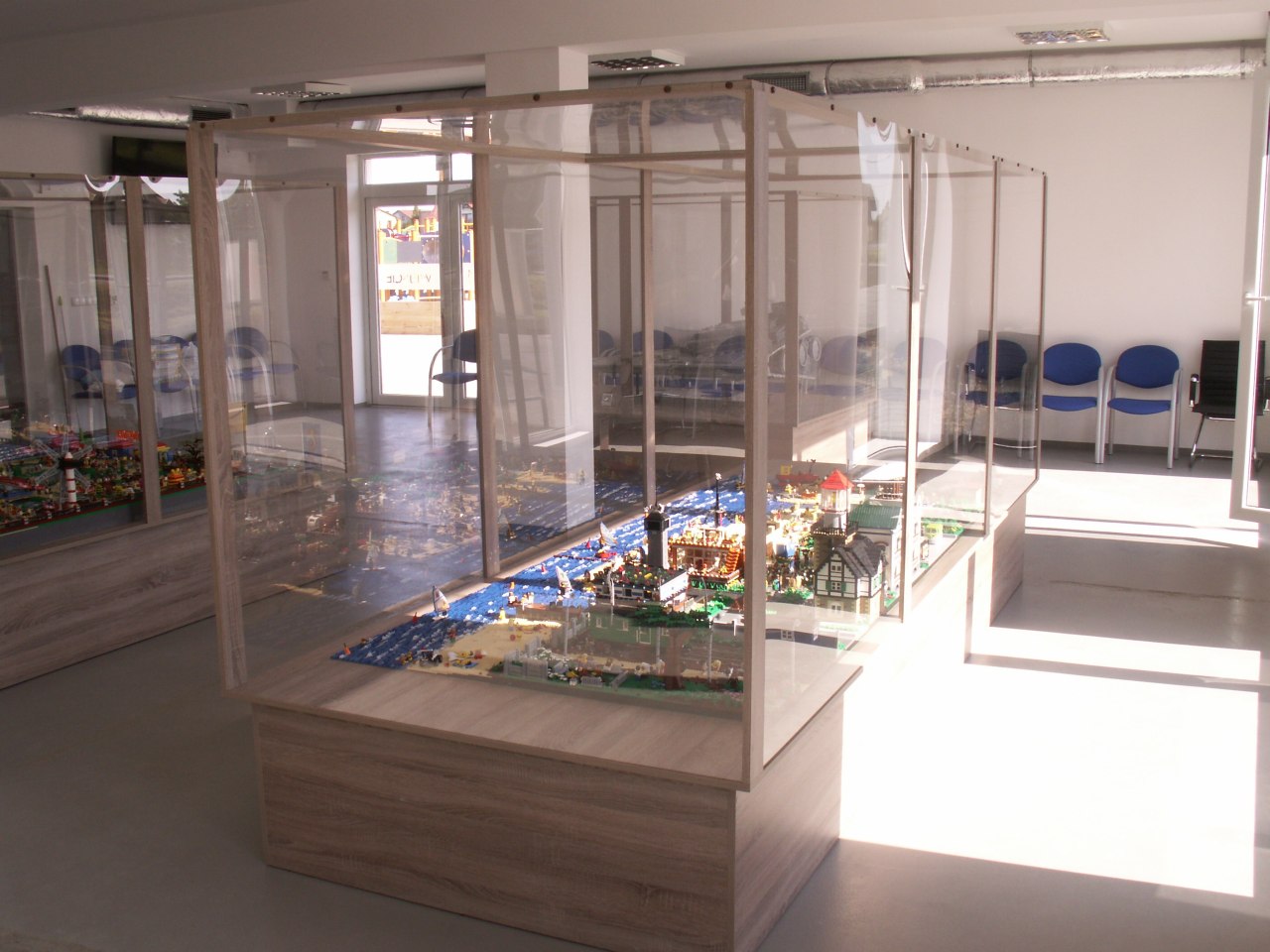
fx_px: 1284
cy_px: 476
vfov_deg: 40.7
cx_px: 635
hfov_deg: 52.6
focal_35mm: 35
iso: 50
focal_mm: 5.86
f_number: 6.3
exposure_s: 1/50
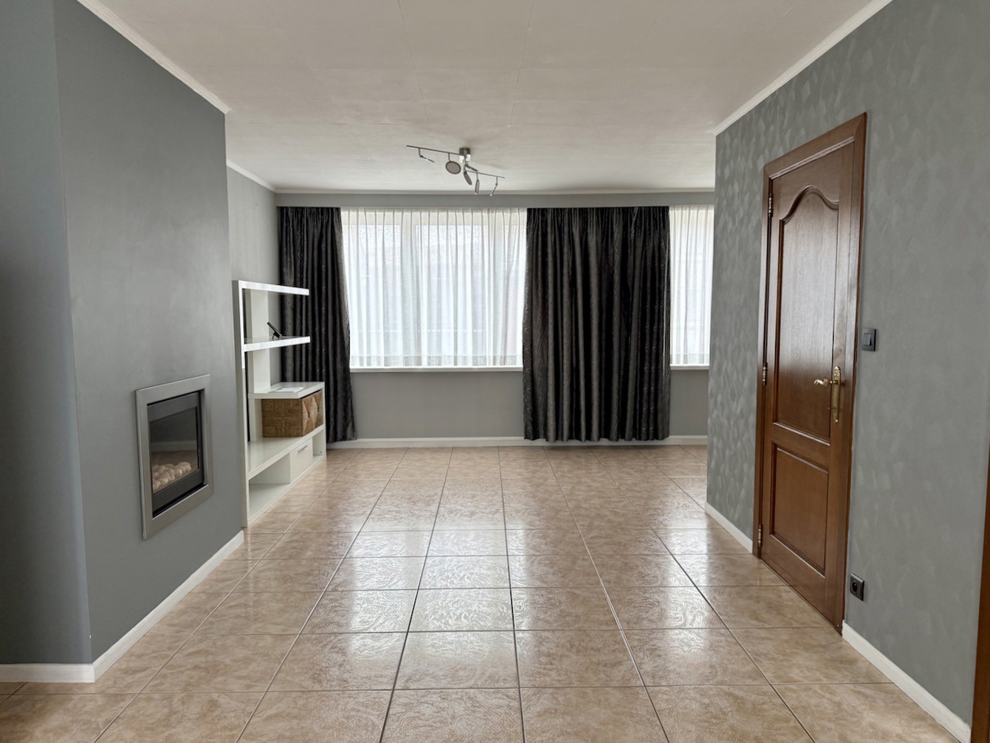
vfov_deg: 56.8
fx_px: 686
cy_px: 372
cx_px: 495
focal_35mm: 24
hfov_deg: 71.6
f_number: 1.78
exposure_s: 1/50
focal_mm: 6.76
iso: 160
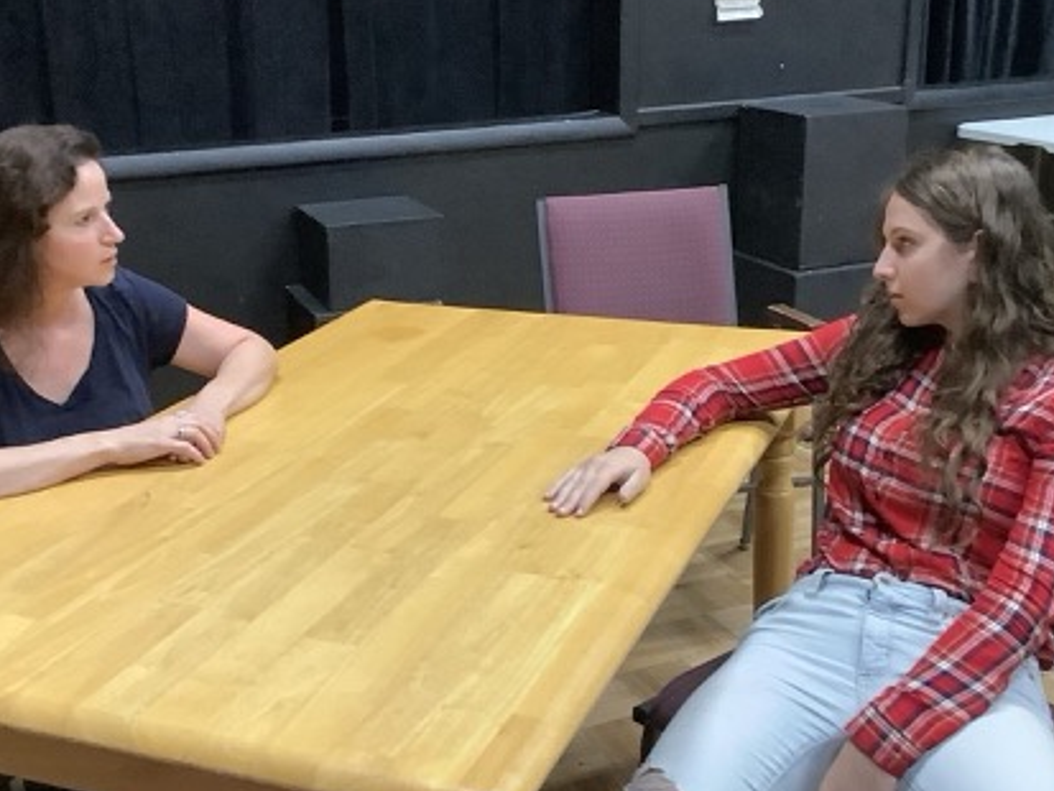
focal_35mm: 48
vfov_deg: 30.3
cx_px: 505
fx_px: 1462
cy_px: 408
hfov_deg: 39.6
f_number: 2.4
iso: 400
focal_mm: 3.3
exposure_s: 1/30
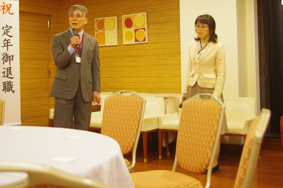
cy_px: 51
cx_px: 151
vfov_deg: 24.8
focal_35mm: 54
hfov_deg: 36.9
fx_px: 424
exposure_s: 1/40
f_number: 4
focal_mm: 24.38
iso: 2000
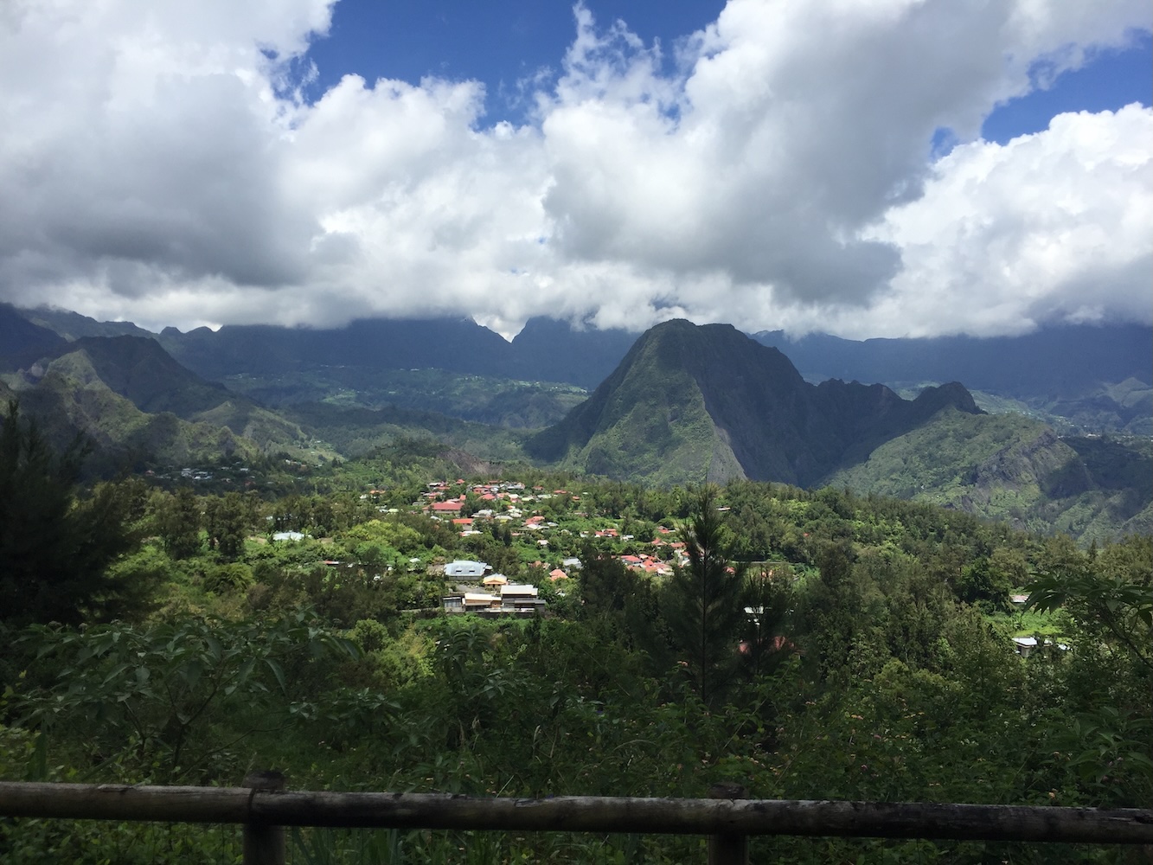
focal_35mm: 29
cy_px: 432
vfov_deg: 48.2
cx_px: 576
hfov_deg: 61.7
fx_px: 966
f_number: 2.2
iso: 32
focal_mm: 4.15
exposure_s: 1/2639
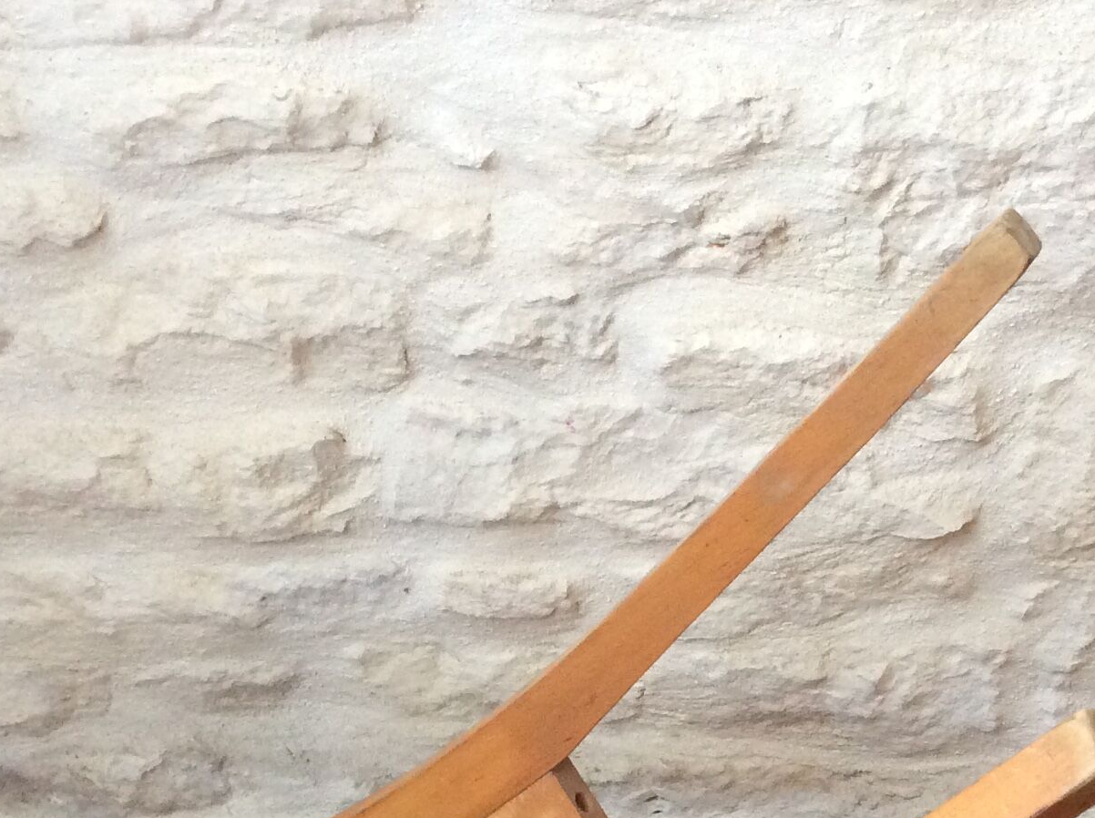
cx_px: 648
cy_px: 865
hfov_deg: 28.1
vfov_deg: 20.4
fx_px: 2180
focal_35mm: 69
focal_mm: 3.3
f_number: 2.4
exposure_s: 1/25
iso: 200
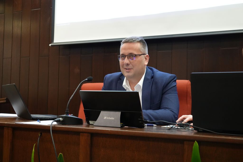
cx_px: 122
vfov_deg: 31.2
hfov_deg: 45.4
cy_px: 81
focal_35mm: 43
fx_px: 290
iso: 6400
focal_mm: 43
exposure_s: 1/160
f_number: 4.5
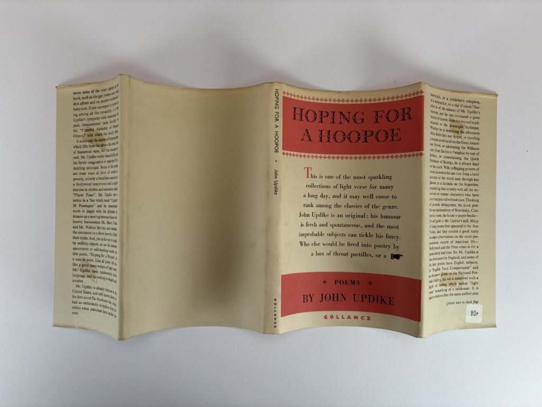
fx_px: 407
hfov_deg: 67.3
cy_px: 204
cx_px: 271
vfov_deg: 53.1
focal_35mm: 26
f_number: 1.6
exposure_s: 1/172
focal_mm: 6
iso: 40
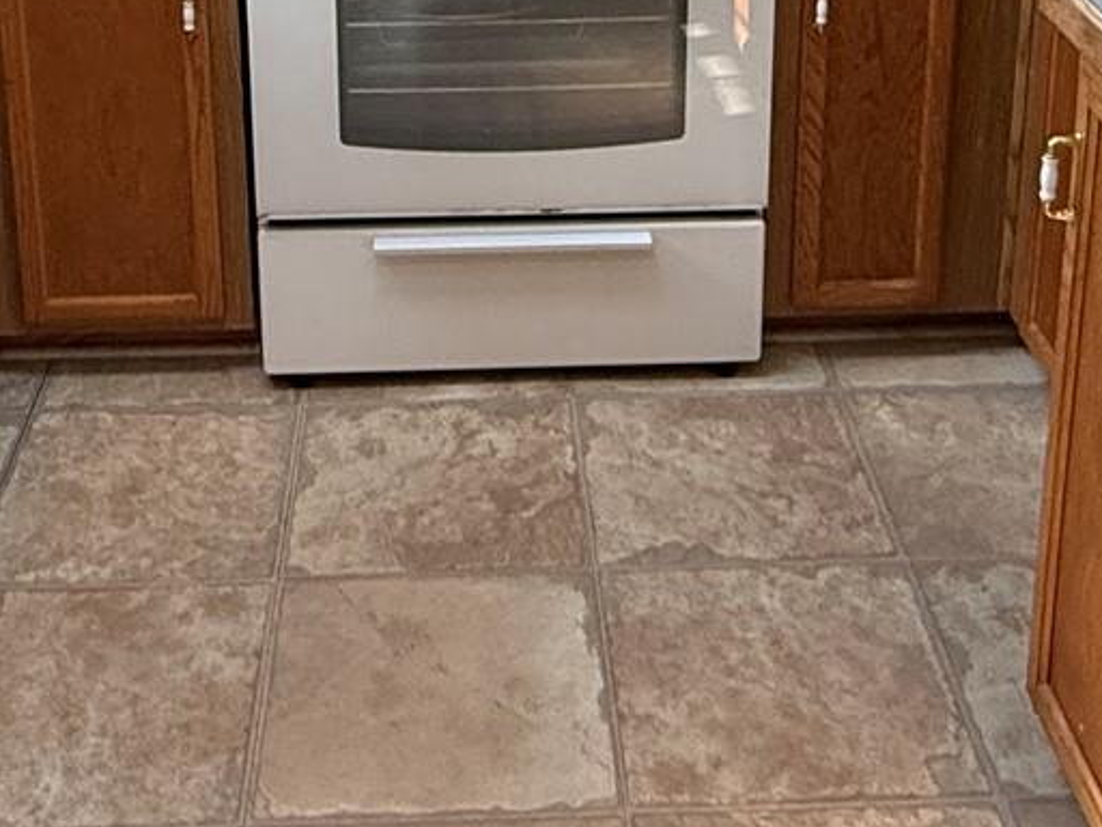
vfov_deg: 24.1
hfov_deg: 34.3
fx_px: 1783
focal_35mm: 56
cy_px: -129
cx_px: 514
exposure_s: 1/120
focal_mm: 2.22
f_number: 2.2
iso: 320
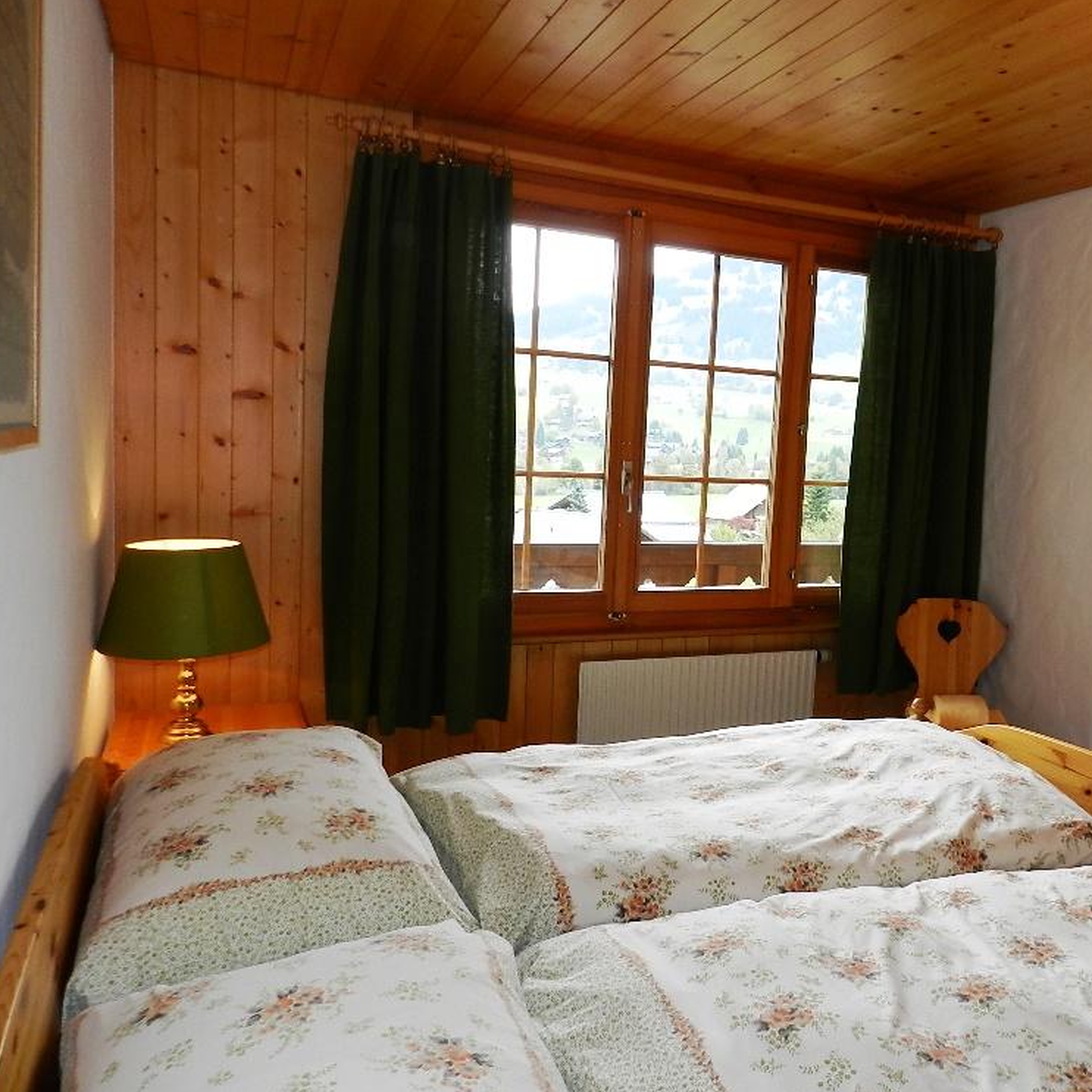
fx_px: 999
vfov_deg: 57.3
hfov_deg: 56.3
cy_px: 534
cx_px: 713
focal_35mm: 28
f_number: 3.4
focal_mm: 4
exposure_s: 1/30
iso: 160
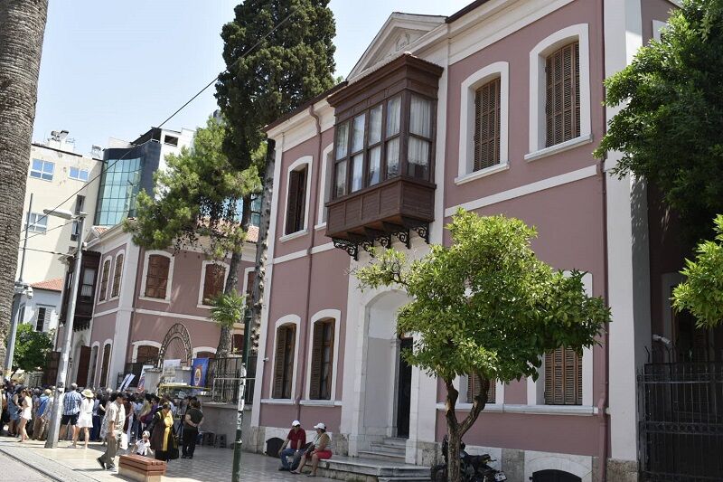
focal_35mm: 36
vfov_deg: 36.9
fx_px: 723
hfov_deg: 53.1
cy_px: 241
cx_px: 362
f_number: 8
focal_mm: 24
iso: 160
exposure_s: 1/250
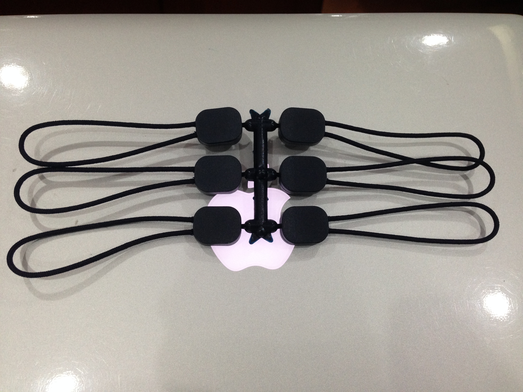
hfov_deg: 55.4
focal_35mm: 33
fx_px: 499
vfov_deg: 42.9
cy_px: 196
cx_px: 262
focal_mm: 4.12
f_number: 2.4
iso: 125
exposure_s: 1/20
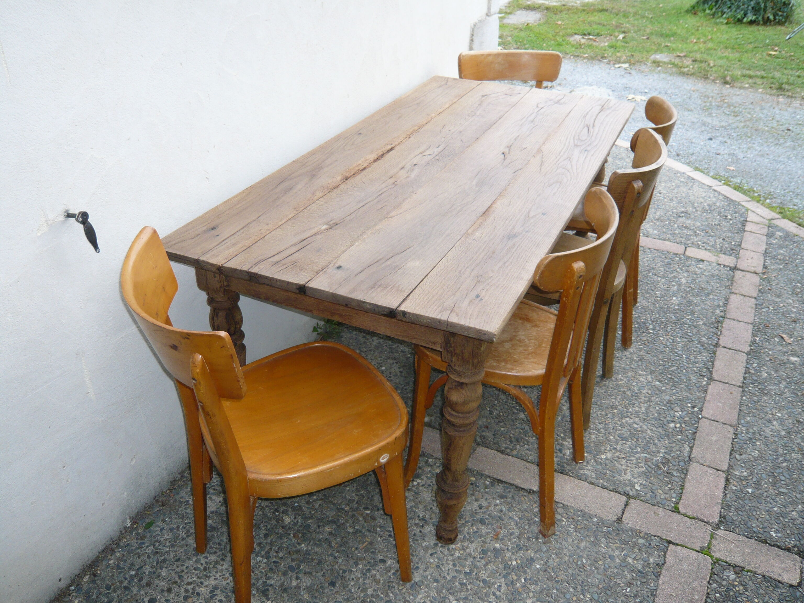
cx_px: 402
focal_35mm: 30
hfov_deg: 60.0
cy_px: 302
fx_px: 697
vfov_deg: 46.8
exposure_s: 1/200
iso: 100
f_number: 2.9
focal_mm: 4.9
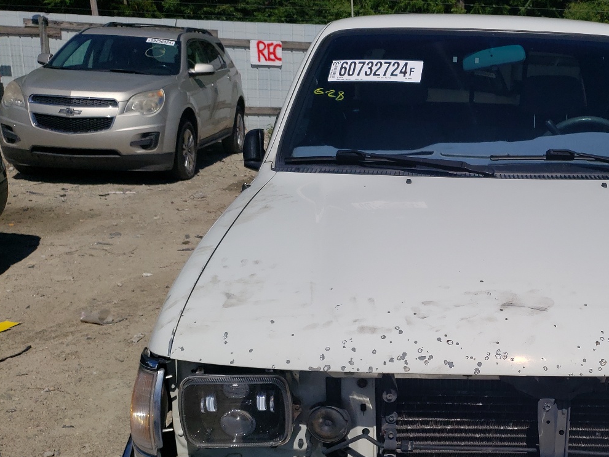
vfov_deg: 33.9
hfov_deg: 42.8
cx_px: 486
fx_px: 739
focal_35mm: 42
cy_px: 317
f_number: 1.5
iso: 52
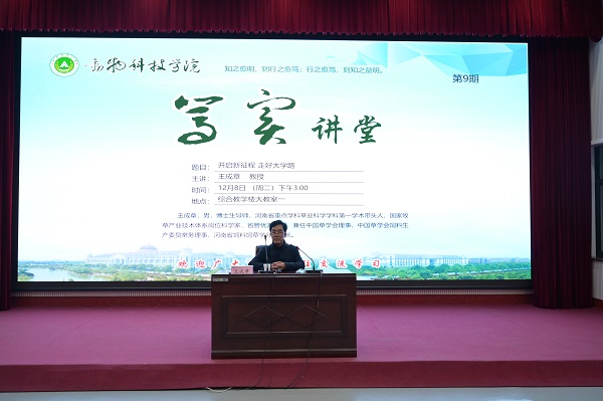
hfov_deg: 62.8
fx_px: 494
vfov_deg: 44.2
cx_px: 302
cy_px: 200
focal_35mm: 30
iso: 160
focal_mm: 29.5
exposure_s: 1/30
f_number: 4
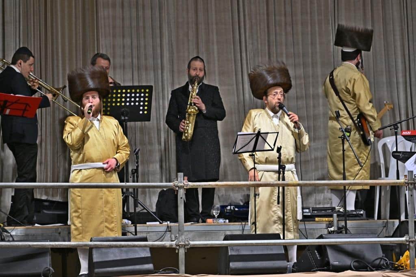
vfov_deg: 5.0
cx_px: 208
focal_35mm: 277
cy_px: 138
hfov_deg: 7.4
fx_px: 3201
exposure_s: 1/250
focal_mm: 185
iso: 500
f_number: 2.8
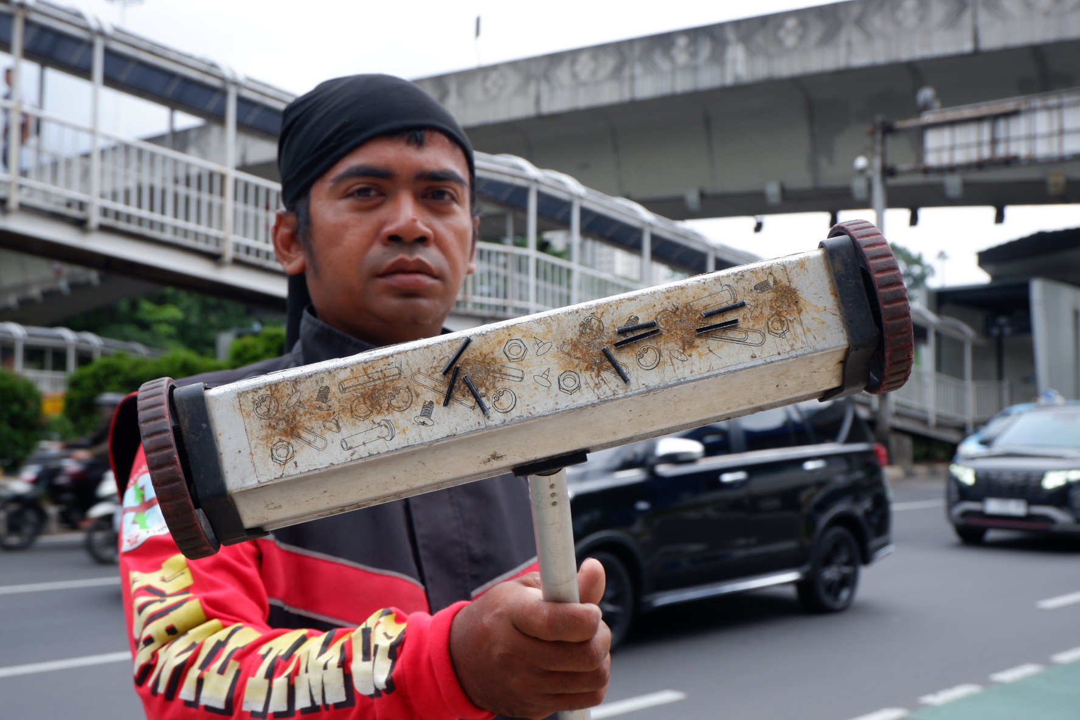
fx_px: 1320
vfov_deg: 30.5
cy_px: 360
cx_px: 540
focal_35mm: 44
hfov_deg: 44.5
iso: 250
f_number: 7.1
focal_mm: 29.6
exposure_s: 1/80
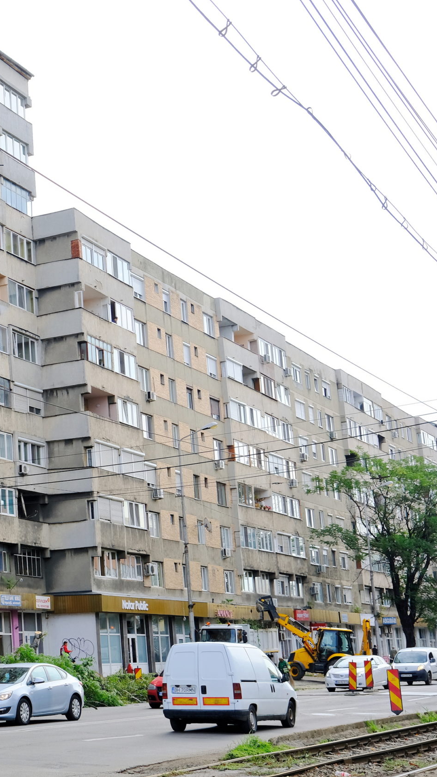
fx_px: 1216
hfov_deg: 18.9
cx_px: -129
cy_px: 386
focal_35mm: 59
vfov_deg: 35.4
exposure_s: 1/450
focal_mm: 24.7
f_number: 5.6
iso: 320
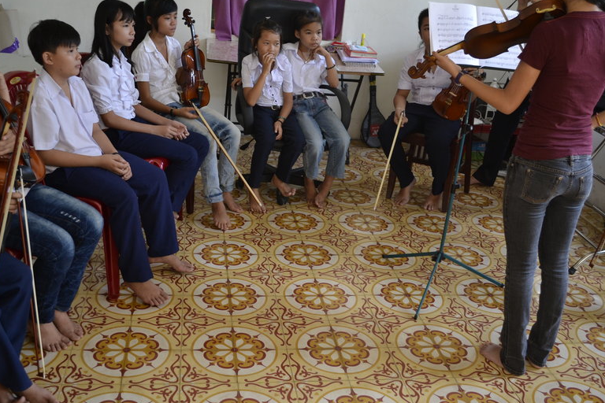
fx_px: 672
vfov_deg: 33.3
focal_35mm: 40
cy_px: 163
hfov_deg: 48.5
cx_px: 295
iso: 400
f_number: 3.8
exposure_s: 1/50
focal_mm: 20
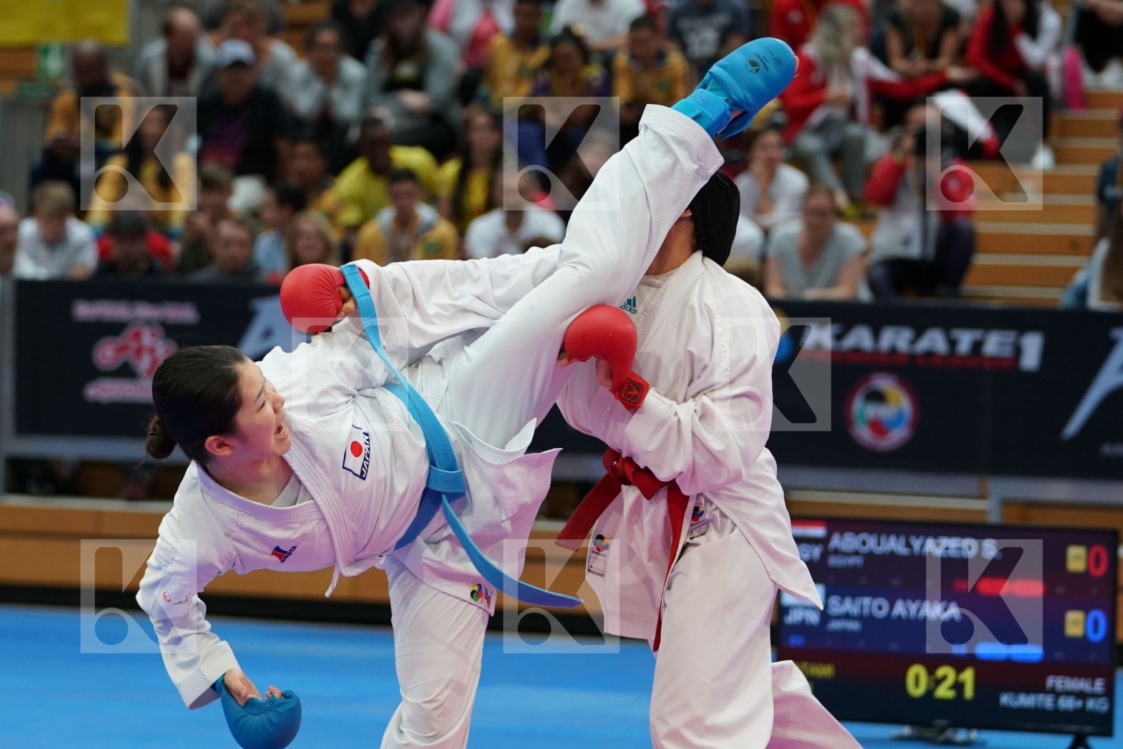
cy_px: 374
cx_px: 562
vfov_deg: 9.1
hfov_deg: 13.6
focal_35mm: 151
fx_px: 4710
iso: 1600
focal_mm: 101
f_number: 2.8
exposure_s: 1/1000
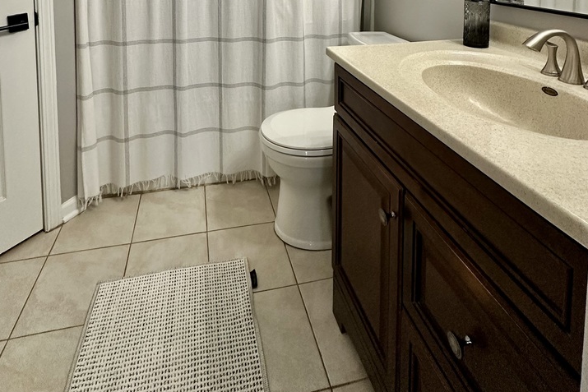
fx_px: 359
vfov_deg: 45.5
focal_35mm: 22
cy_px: -23
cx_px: 262
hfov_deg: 78.3
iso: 250
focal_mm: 2.22
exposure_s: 1/120
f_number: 2.2
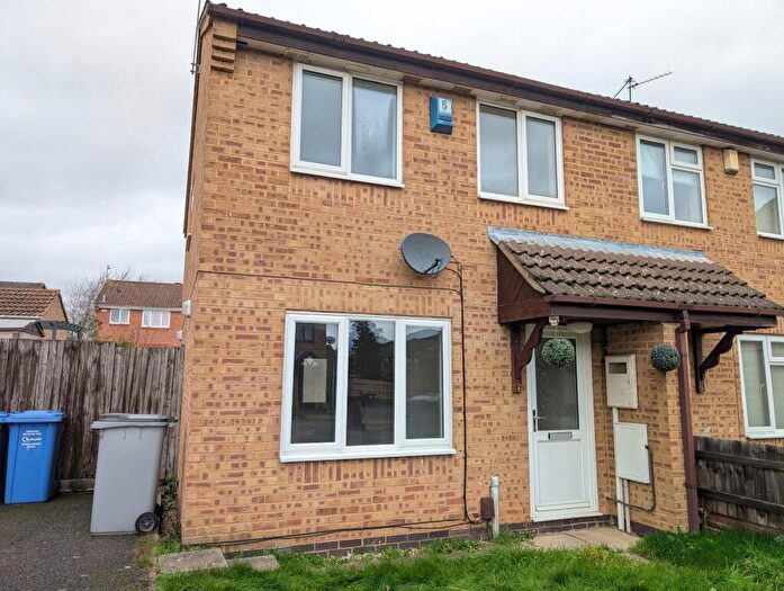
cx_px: 392
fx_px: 544
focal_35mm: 24
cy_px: 296
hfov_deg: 71.5
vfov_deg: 56.9
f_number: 1.68
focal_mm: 6.9
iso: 36
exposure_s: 1/90
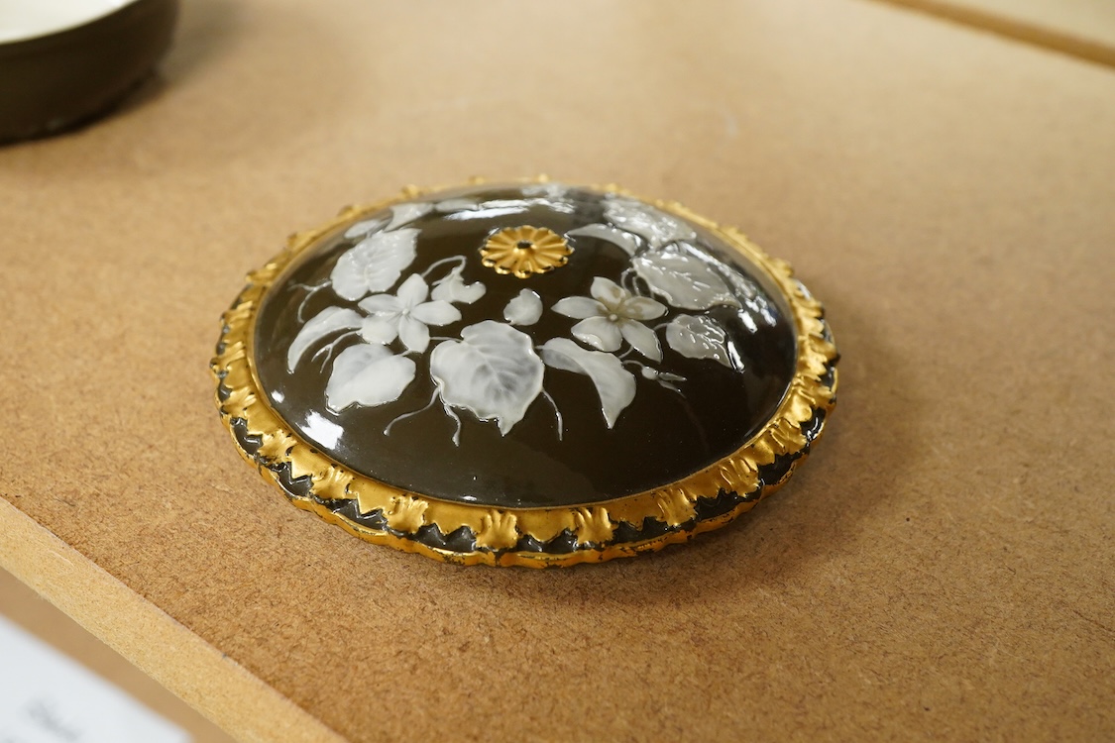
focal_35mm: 45
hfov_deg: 43.6
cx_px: 558
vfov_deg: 29.9
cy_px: 372
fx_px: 1394
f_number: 5.6
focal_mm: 30
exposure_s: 1/100
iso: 2500
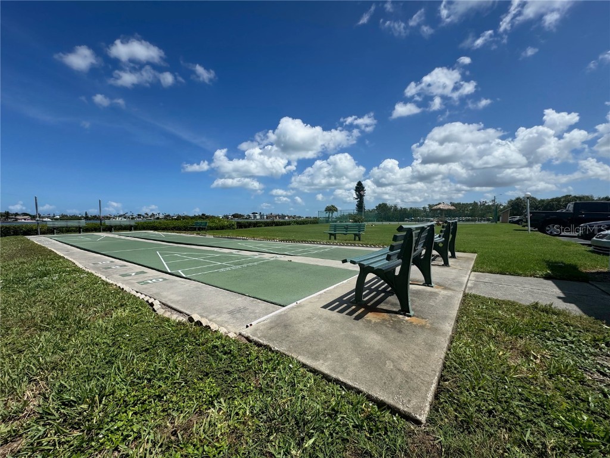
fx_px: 247
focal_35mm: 14
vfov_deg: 85.7
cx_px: 305
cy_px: 229
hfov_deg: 102.1
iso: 50
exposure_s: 1/3906
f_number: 2.2
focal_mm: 2.22
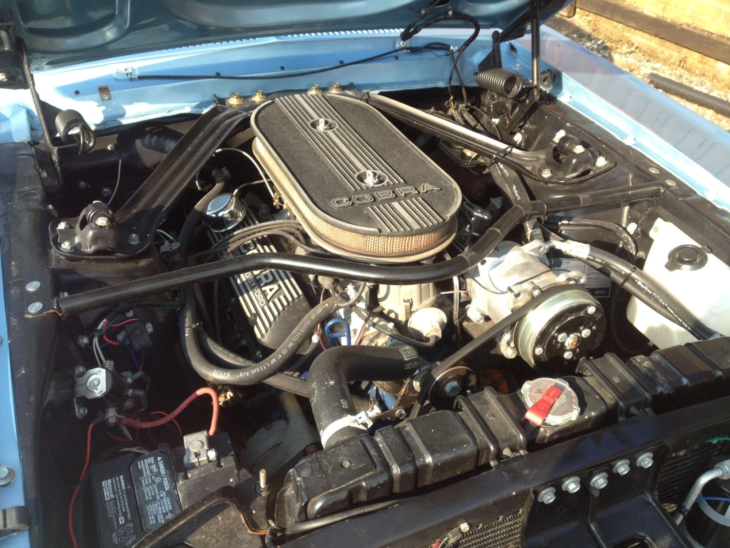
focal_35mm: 35
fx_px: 738
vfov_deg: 40.7
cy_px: 274
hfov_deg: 52.6
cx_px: 365
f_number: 2.4
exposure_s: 1/389
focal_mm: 4.28
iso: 64
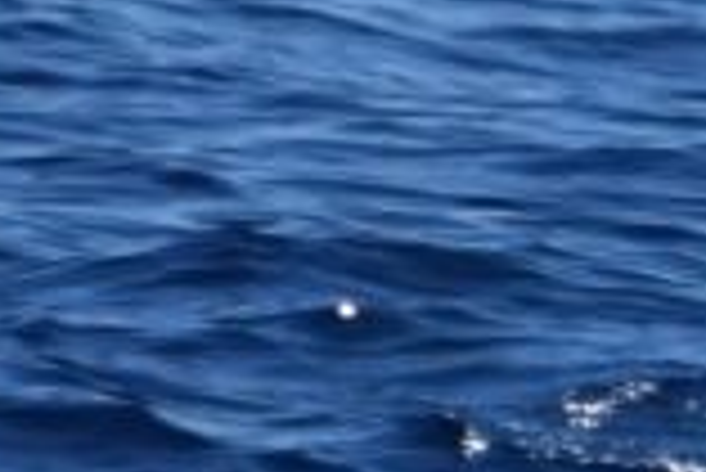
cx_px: 958
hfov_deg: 0.7
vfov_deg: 0.5
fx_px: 59966
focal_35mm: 3055
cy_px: -169
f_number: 6.3
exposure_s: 1/8000
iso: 900
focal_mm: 600
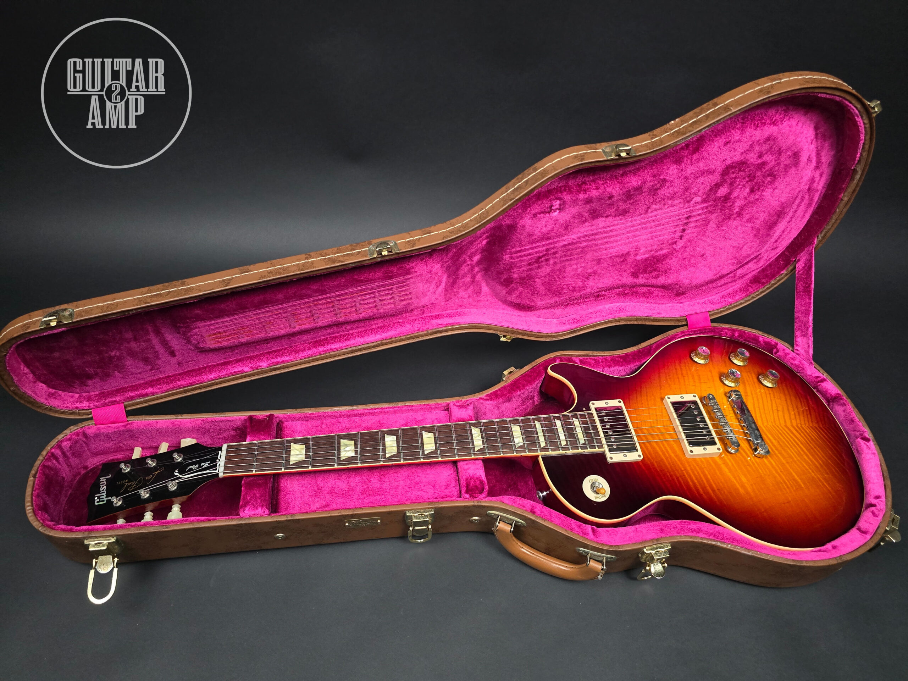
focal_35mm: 23
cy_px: 340
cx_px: 454
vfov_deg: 58.9
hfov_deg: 73.9
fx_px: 603
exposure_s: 1/60
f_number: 1.7
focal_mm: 6.3
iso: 800
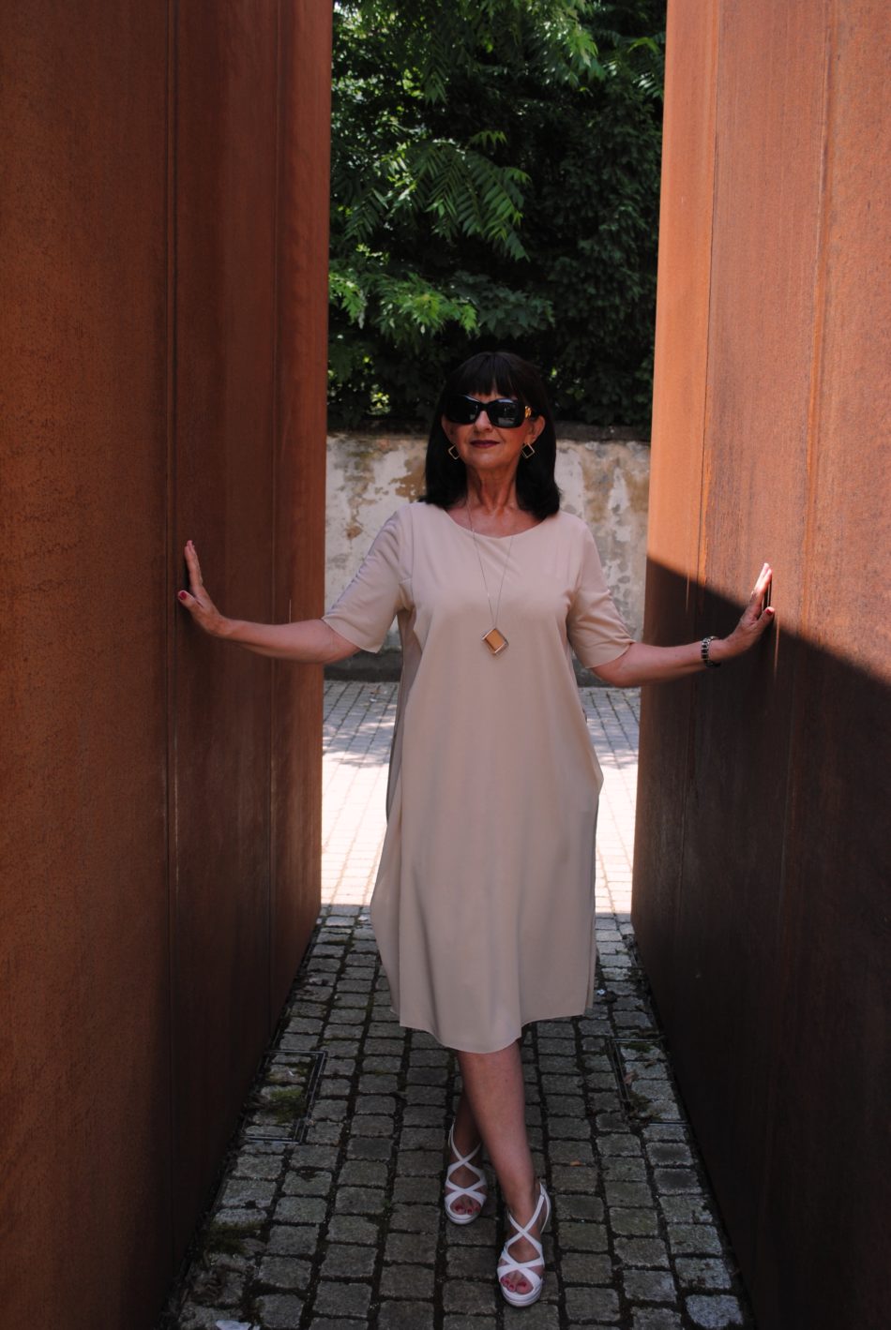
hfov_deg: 37.0
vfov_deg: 53.1
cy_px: 665
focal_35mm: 36
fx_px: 1333
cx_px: 446
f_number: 5
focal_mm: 24
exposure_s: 1/250
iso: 100
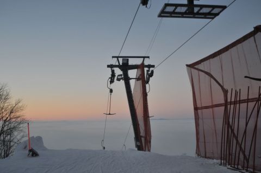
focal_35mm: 42
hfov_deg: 46.4
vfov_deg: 31.8
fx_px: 304
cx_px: 130
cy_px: 86
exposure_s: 1/125
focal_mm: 28
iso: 320
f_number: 3.8
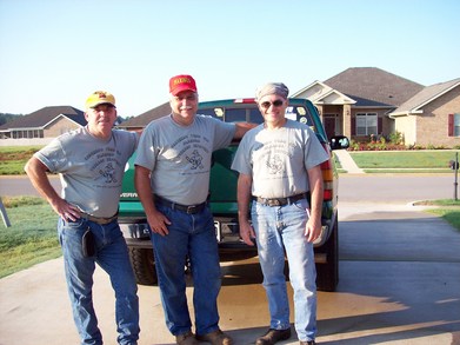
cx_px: 230
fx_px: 478
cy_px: 172
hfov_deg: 51.4
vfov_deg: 39.6
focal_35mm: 36
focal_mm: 6
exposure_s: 1/489
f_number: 2.7
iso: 80
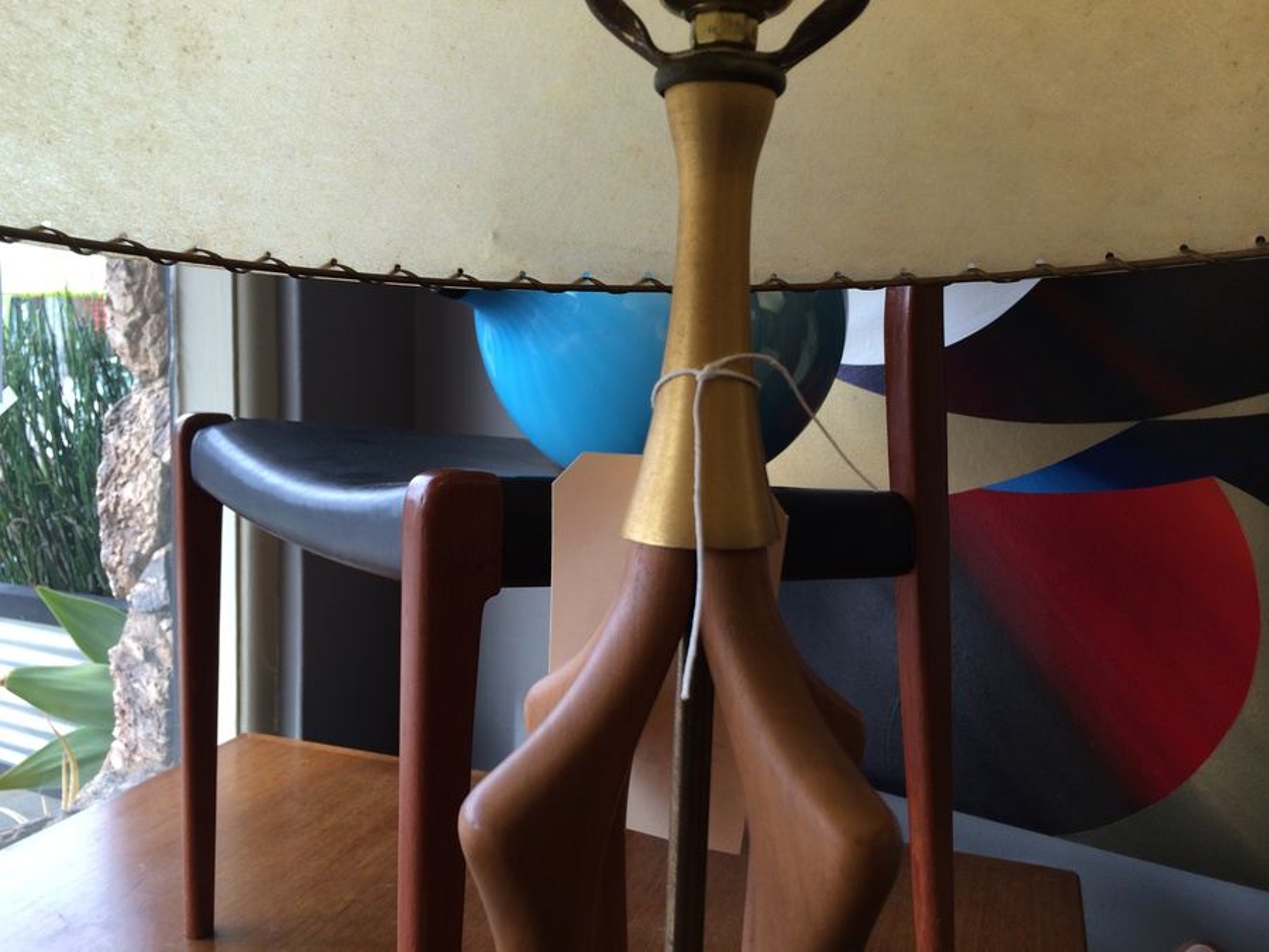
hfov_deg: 60.0
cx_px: 634
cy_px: 476
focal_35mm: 30
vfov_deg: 46.8
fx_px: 1100
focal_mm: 4.12
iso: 32
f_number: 2.2
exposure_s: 1/129
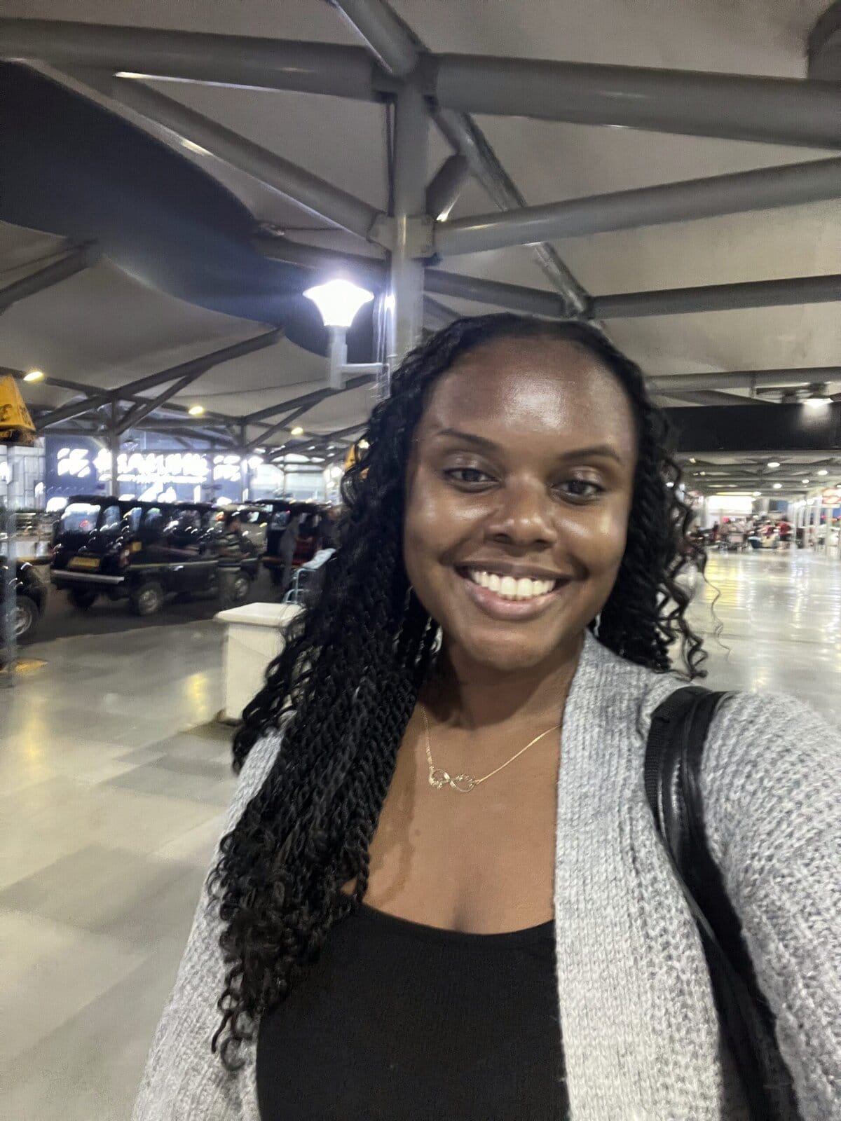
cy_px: 560
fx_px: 745
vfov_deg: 73.9
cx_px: 420
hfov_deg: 58.9
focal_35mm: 23
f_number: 2.2
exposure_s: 1/17
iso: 640
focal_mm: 2.71
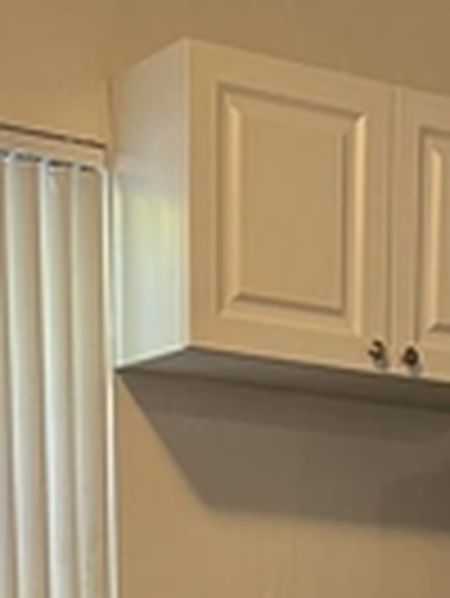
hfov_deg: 12.5
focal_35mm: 117
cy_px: 1259
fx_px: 2025
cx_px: 500
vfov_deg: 13.8
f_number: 1.5
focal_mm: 5.7
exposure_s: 1/60
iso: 100
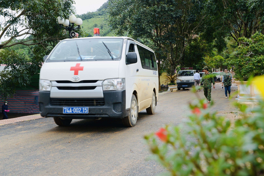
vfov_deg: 31.9
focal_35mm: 42
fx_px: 308
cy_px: 88
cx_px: 132
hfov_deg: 46.4
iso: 400
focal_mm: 42
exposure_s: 1/80
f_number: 9
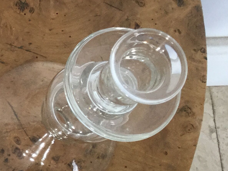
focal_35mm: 85
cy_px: 119
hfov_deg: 20.9
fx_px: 560
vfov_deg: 17.3
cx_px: -70
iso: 50
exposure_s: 1/33
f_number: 2.4
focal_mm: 3.3
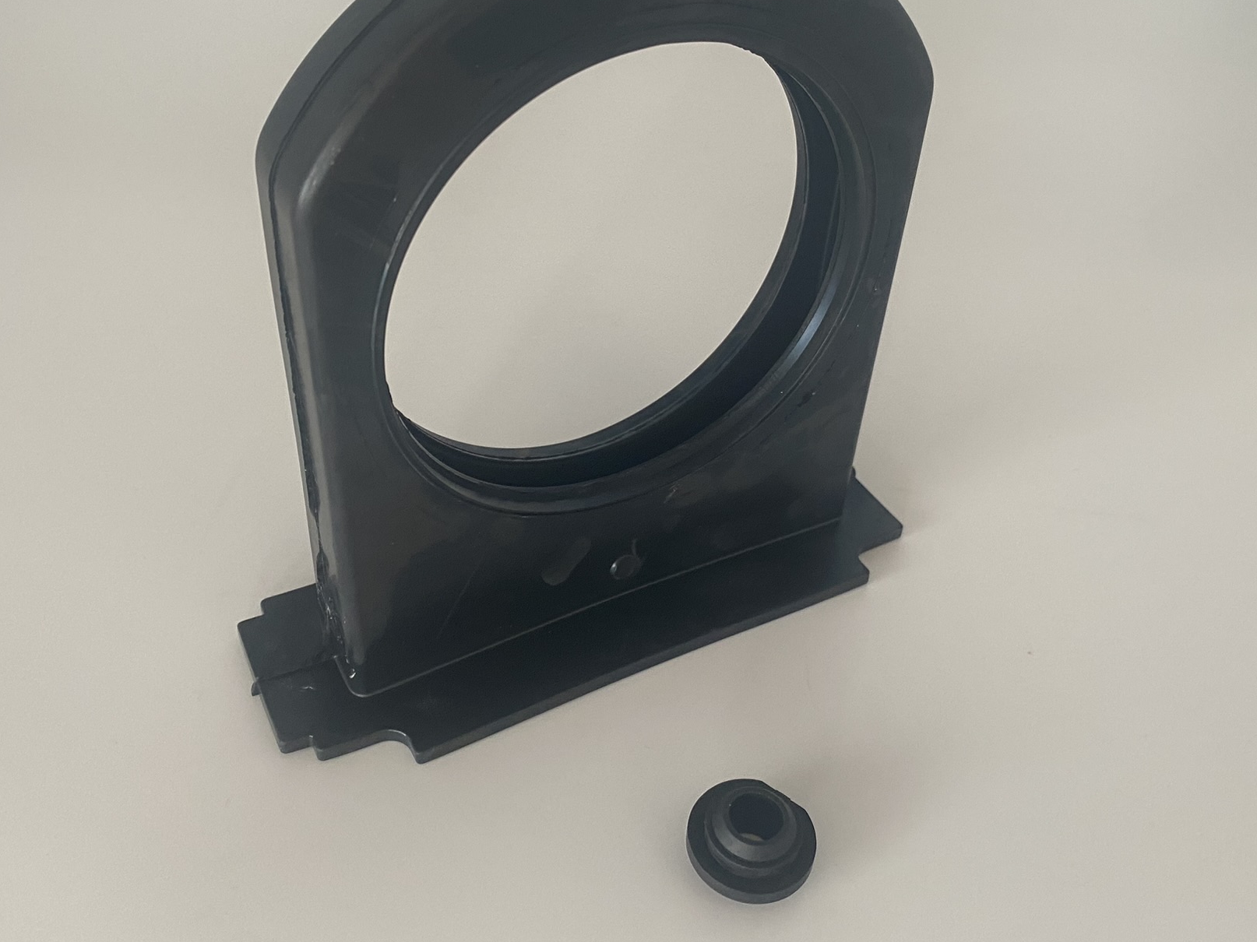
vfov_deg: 42.8
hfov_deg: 55.4
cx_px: 622
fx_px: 1198
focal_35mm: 33
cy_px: 384
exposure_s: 1/62
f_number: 1.8
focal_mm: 4.25
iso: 125
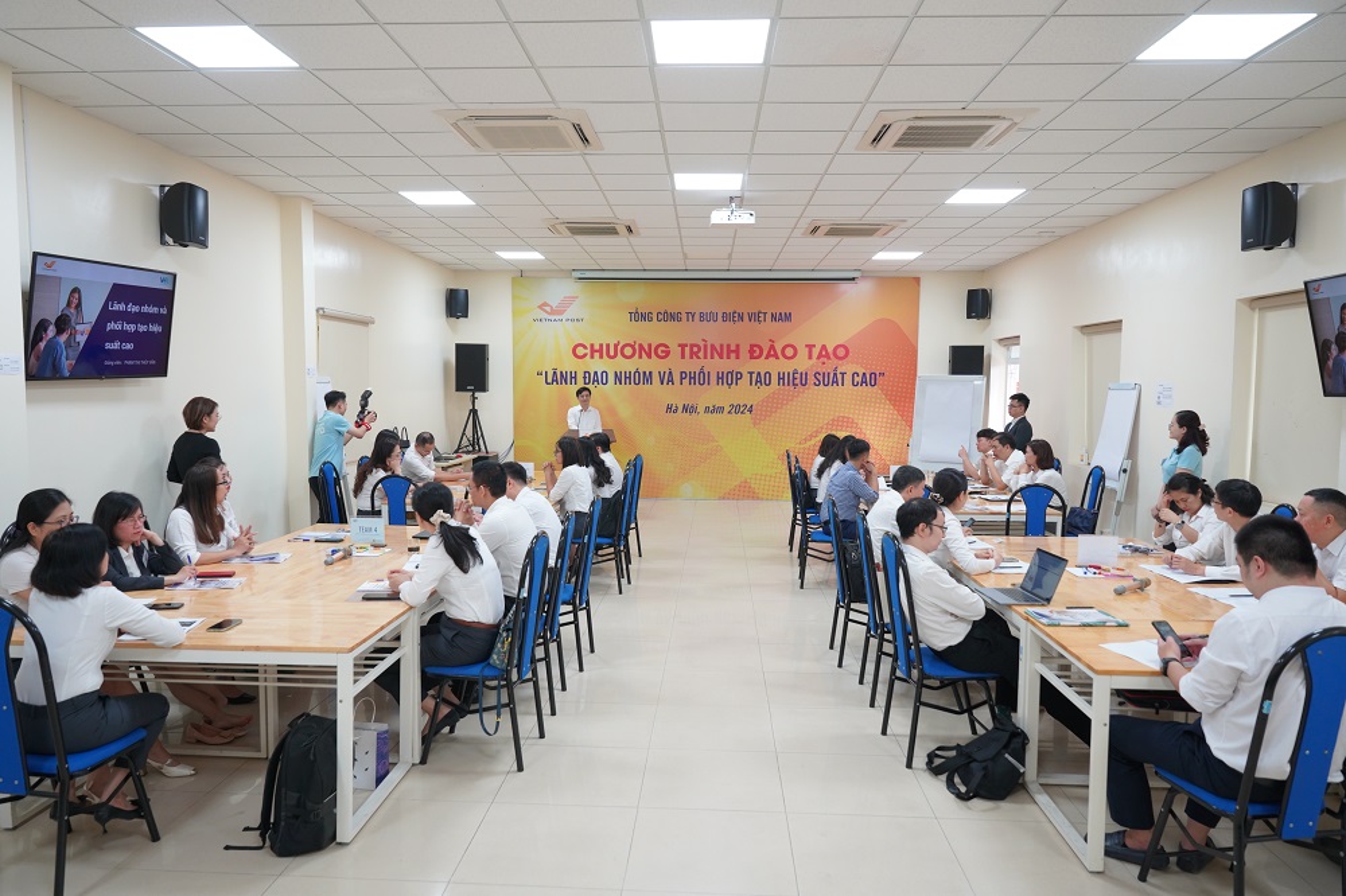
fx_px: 897
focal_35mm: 24
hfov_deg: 73.8
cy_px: 448
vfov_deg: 53.1
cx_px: 673
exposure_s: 1/100
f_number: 4
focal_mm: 24
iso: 1250
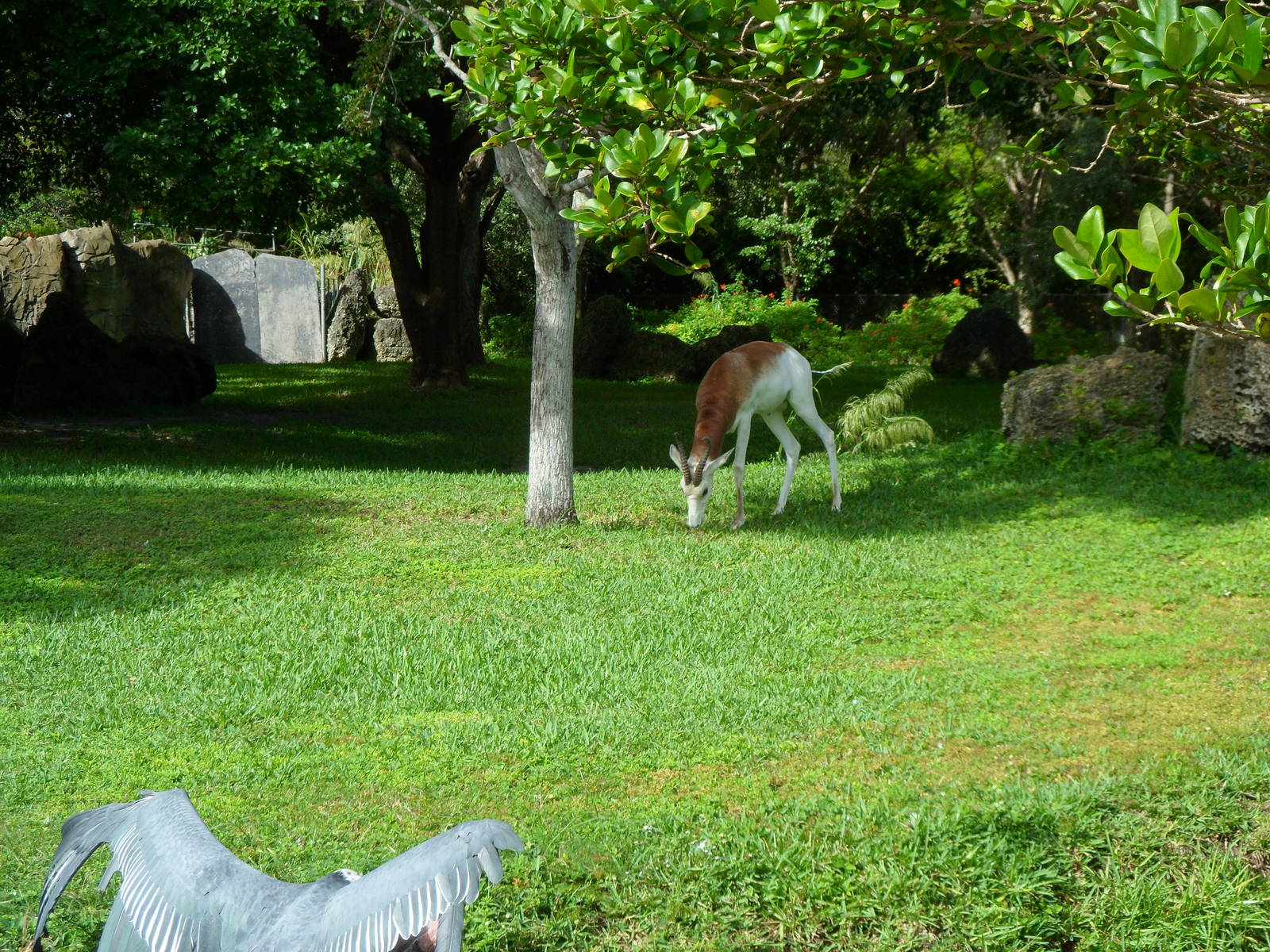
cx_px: 635
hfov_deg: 23.3
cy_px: 476
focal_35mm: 84
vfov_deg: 17.6
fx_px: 3082
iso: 80
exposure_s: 1/250
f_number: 5.1
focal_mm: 14
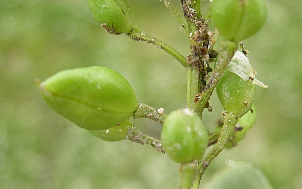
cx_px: 153
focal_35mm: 41
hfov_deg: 48.2
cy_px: 74
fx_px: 337
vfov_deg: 31.2
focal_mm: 8
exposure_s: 1/183
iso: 100
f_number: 2.8
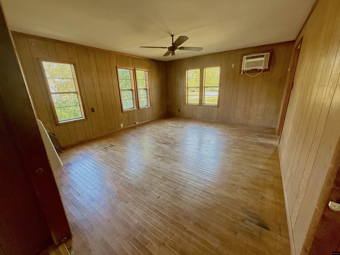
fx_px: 138
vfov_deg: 85.7
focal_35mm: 14
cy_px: 128
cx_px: 170
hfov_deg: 102.1
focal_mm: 2.22
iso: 320
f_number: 2.2
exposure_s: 1/77
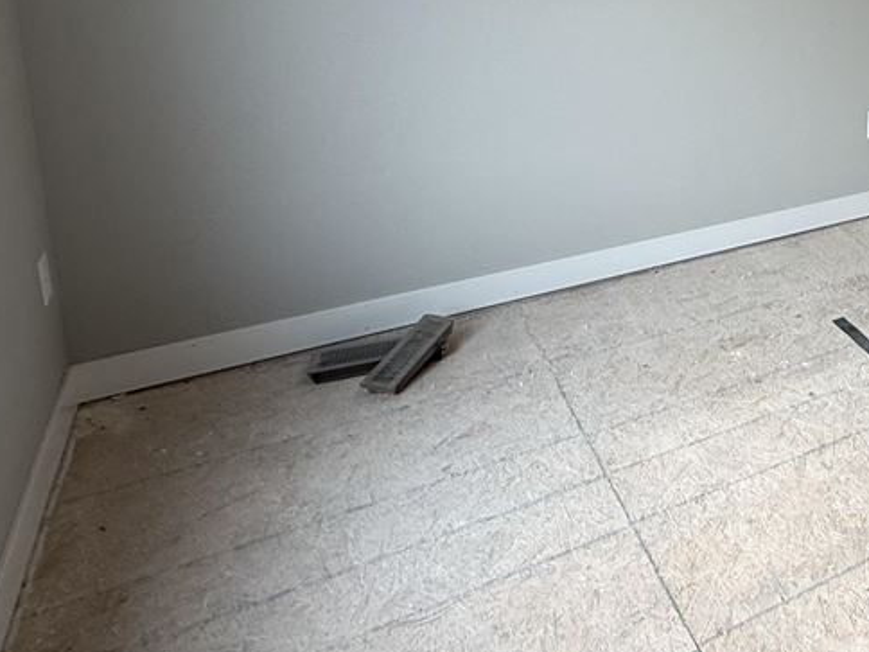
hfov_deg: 38.7
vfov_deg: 35.4
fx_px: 929
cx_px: 1011
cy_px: 18
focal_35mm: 37
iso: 50
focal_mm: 2.22
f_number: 2.2
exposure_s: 1/117
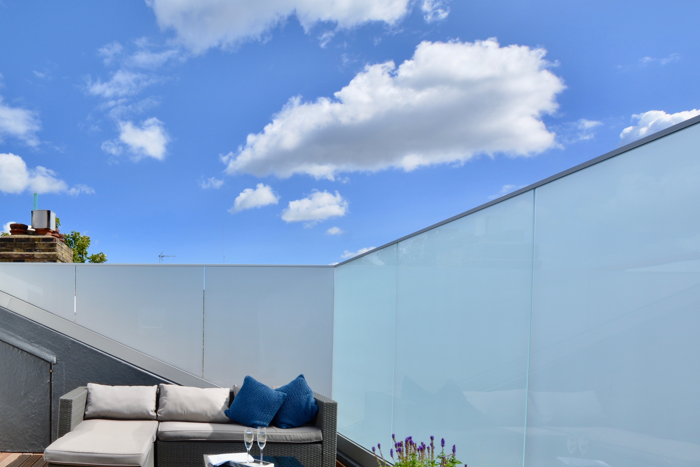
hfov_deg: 67.7
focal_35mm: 24
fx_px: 467
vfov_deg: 50.8
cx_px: 153
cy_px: 353
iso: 100
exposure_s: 1/100
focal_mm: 10
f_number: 11
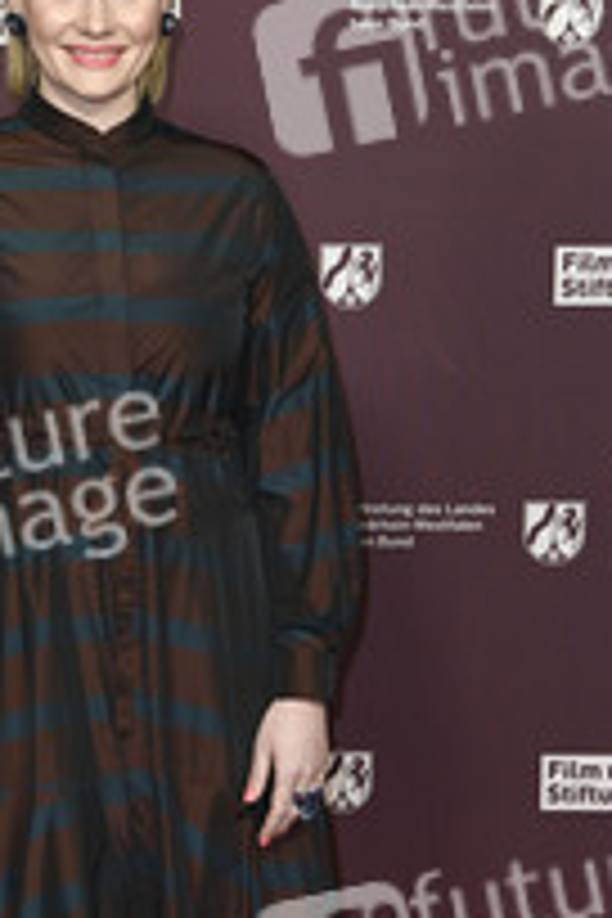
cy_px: 724
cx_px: 76
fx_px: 2499
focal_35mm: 98
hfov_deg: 13.8
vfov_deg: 20.6
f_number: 4
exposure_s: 1/320
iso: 800
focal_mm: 50
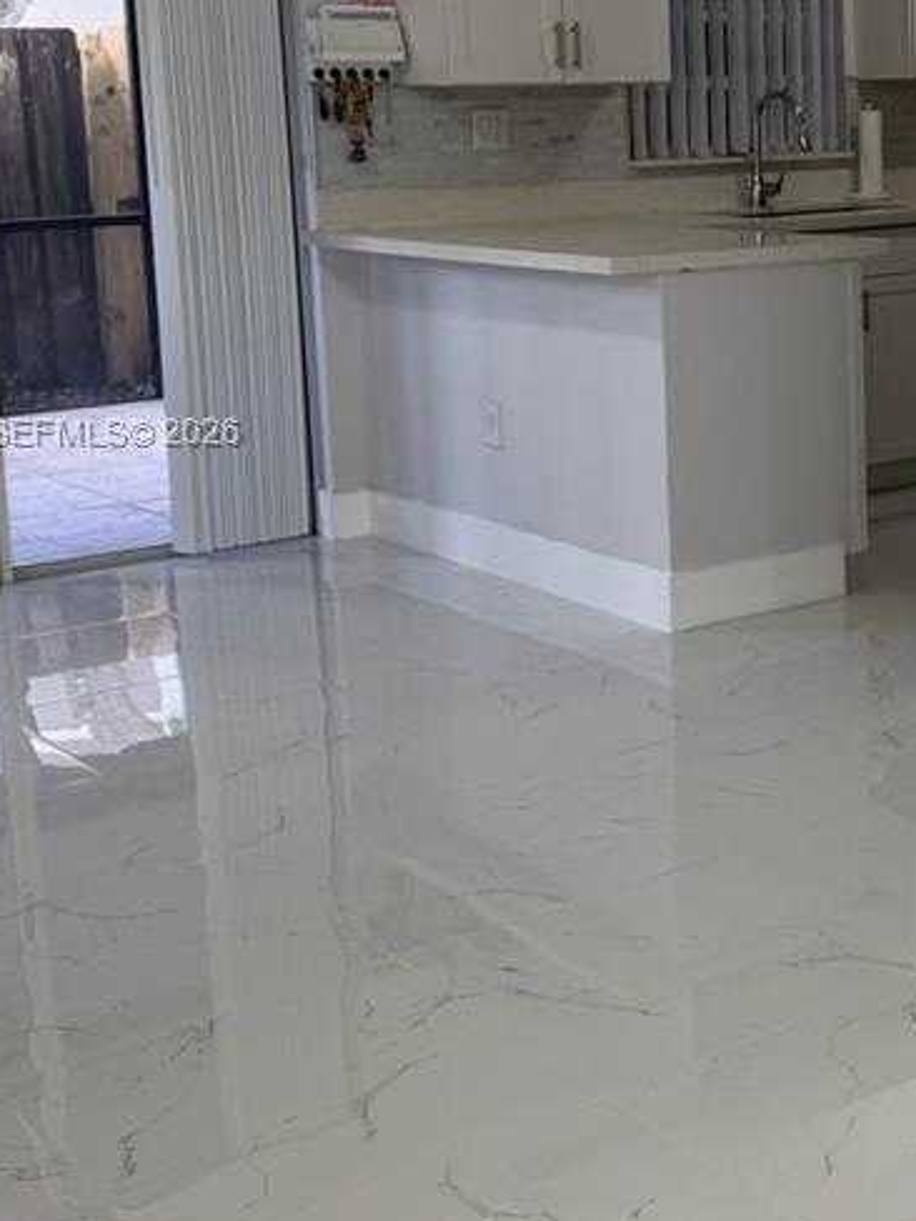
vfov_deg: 32.5
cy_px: 435
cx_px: 903
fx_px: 2082
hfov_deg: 23.8
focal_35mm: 59
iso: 125
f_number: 1.78
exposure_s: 1/60
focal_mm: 6.76
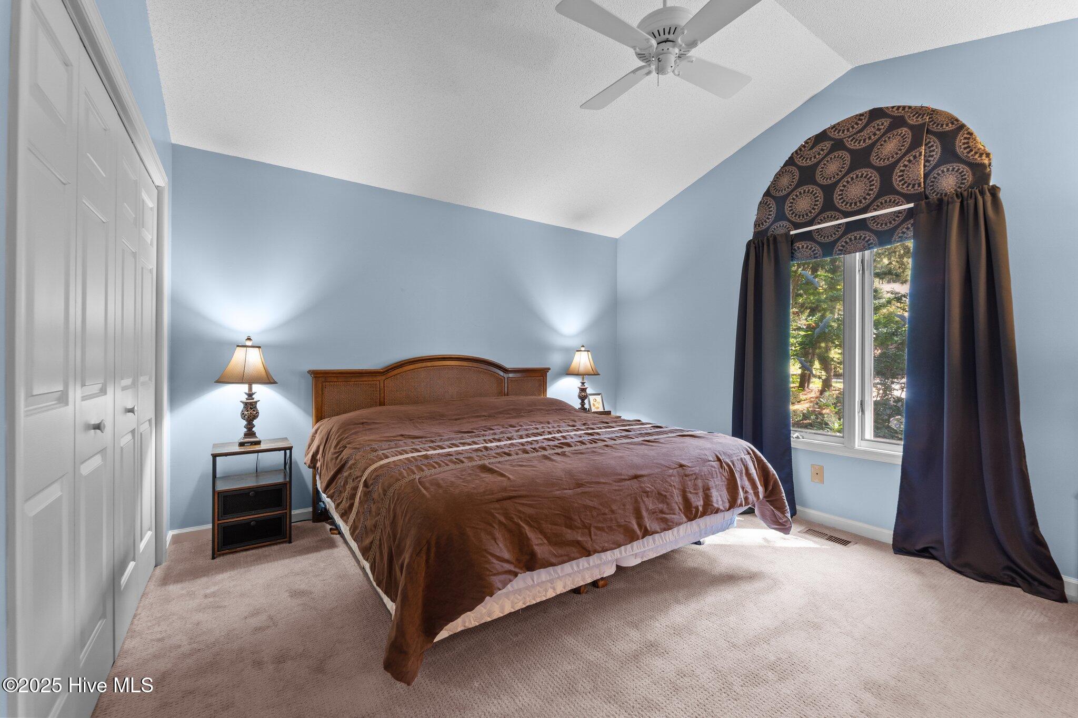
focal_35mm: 14
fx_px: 419
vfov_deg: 81.2
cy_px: 359
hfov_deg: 104.3
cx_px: 539
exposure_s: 3.2
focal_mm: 14
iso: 500
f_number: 8
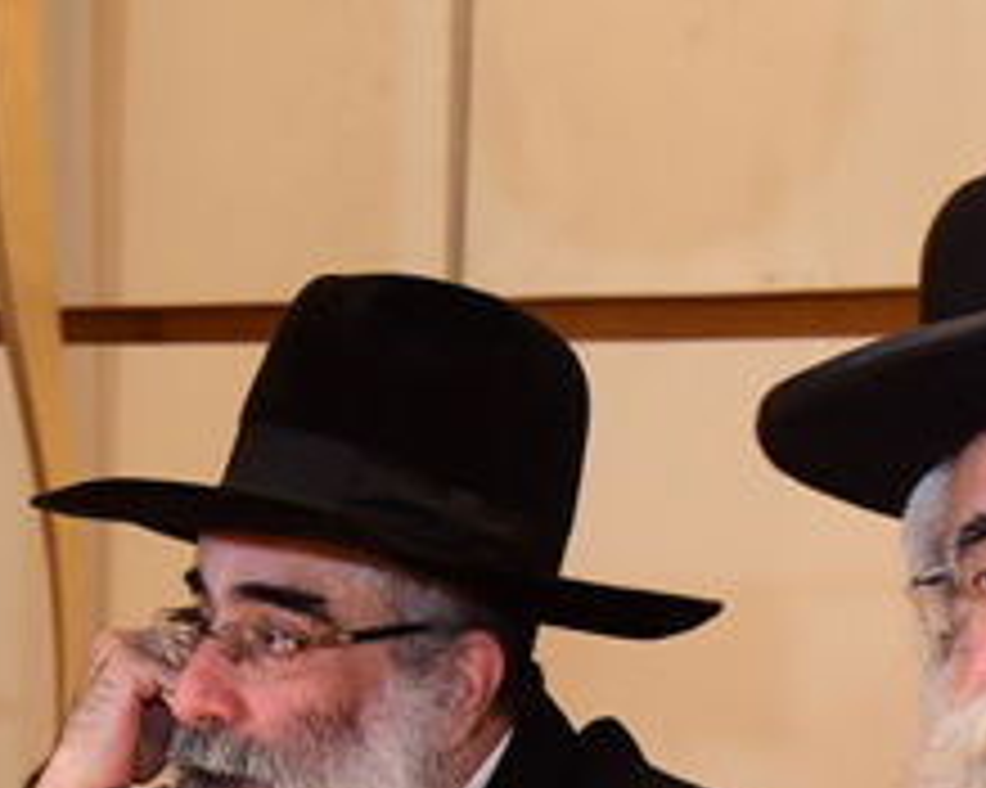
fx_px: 5630
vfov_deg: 7.9
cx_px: 450
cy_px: 1173
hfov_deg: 10.0
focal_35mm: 193
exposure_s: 1/100
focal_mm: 44
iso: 2000
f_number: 5
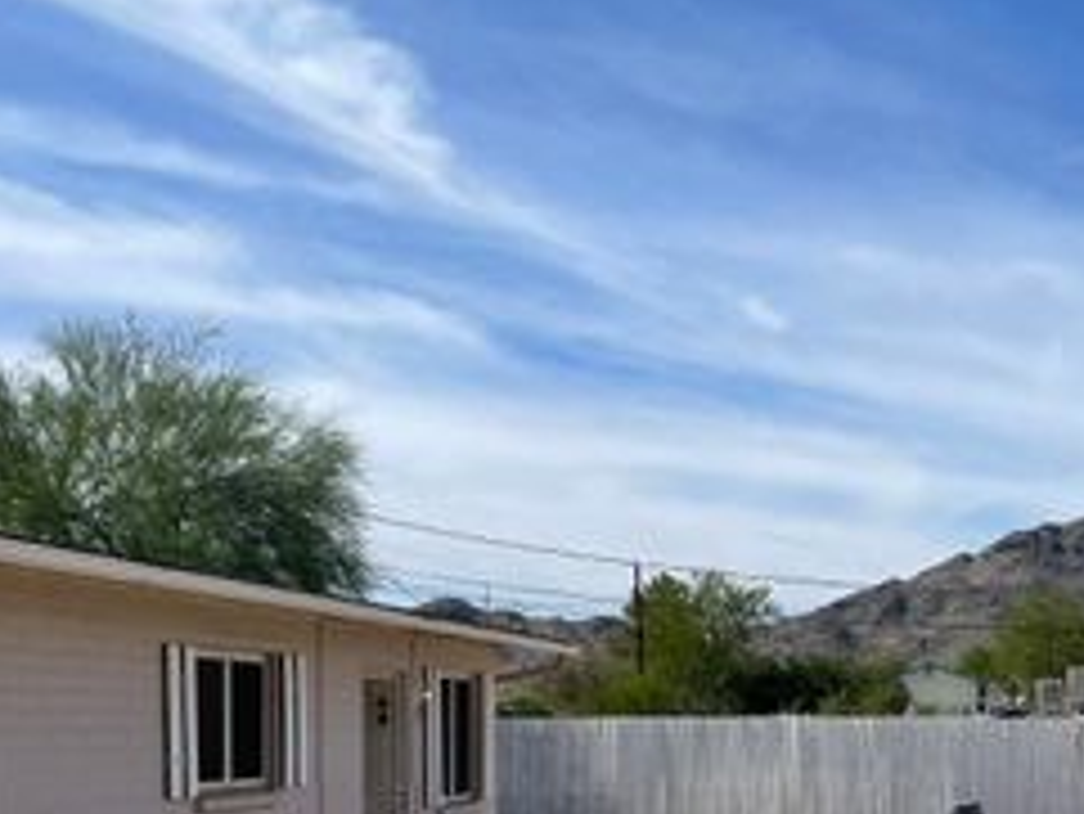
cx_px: 963
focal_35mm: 54
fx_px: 1692
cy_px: 798
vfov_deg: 25.8
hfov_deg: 33.7
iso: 32
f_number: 1.6
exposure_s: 1/6494
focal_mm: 4.2
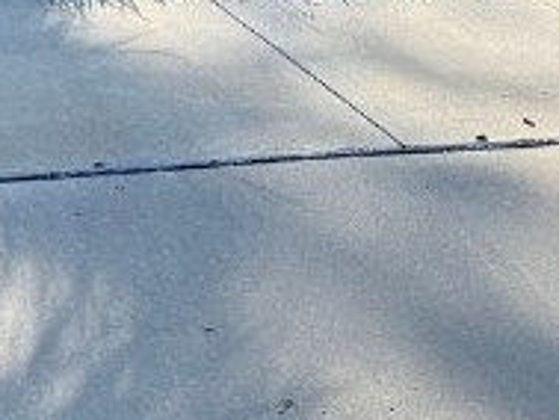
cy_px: -411
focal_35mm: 130
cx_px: -106
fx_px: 2101
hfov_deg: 14.7
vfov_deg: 10.5
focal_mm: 6.76
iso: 100
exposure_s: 1/3145
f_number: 1.78
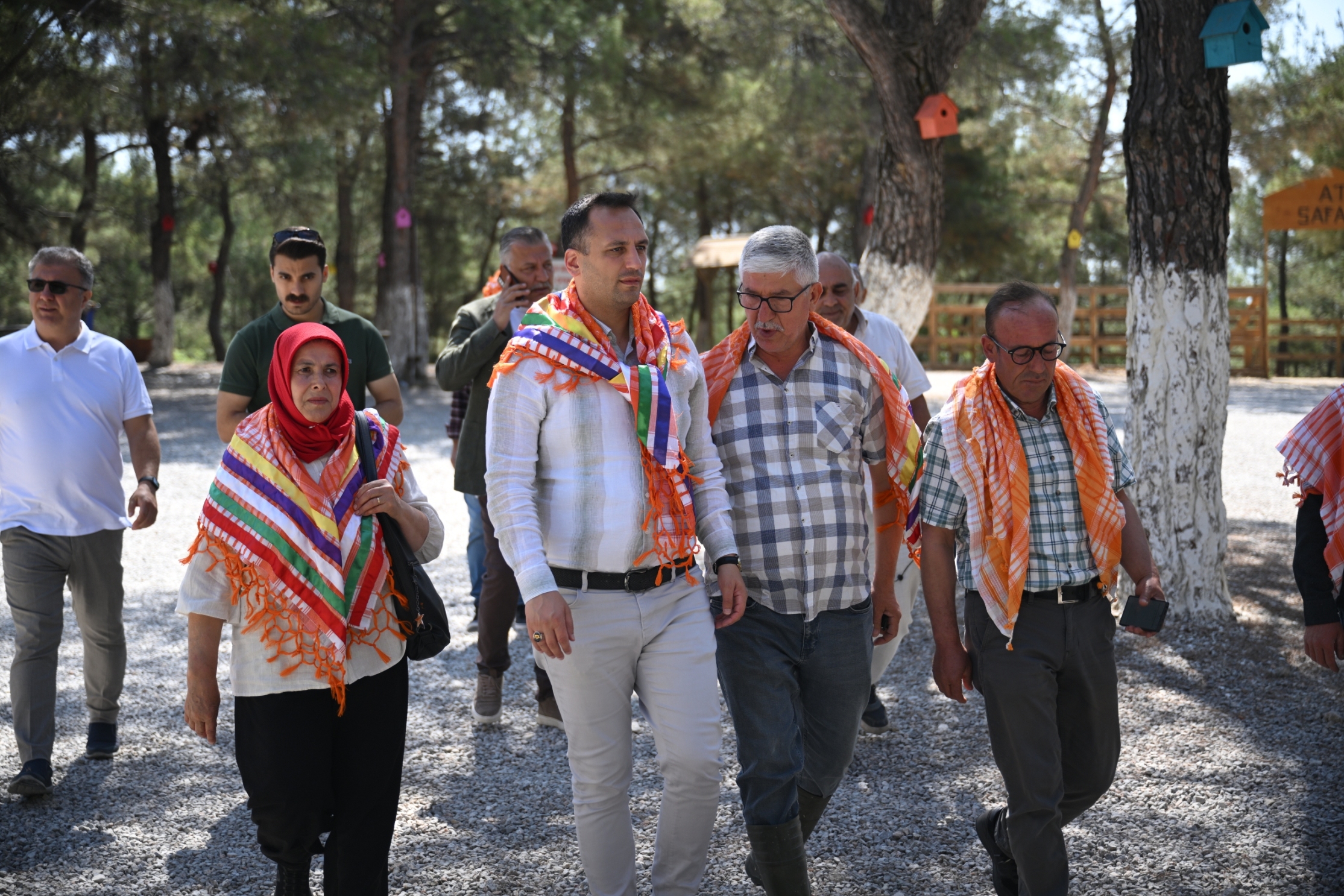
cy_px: 448
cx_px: 672
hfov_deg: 38.2
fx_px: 1941
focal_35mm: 52
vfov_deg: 26.0
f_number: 2.8
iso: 100
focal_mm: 52
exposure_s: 1/500
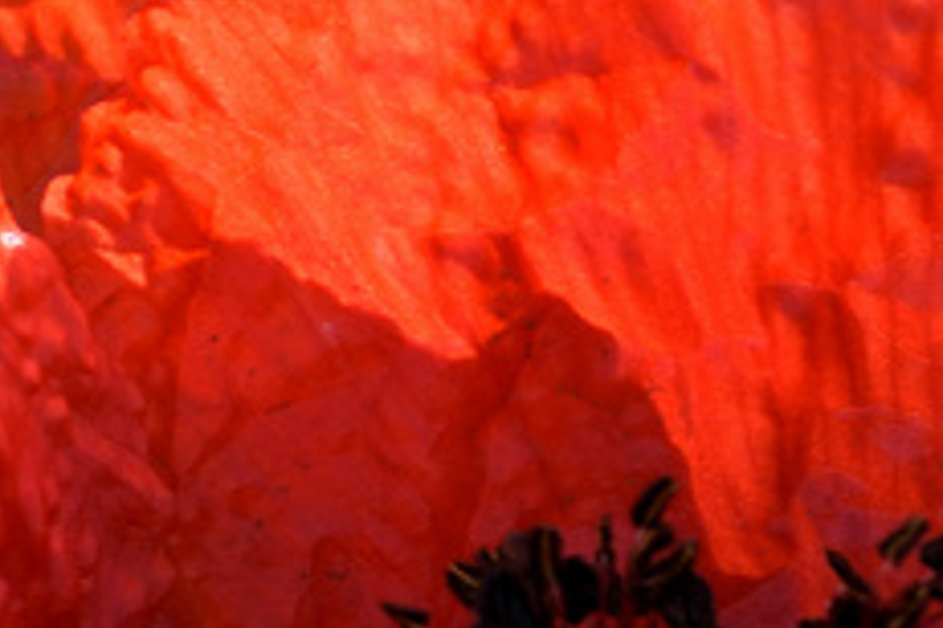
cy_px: 514
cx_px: 755
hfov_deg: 1.9
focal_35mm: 1104
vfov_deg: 1.2
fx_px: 28903
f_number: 5.6
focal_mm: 105
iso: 100
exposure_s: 1/125
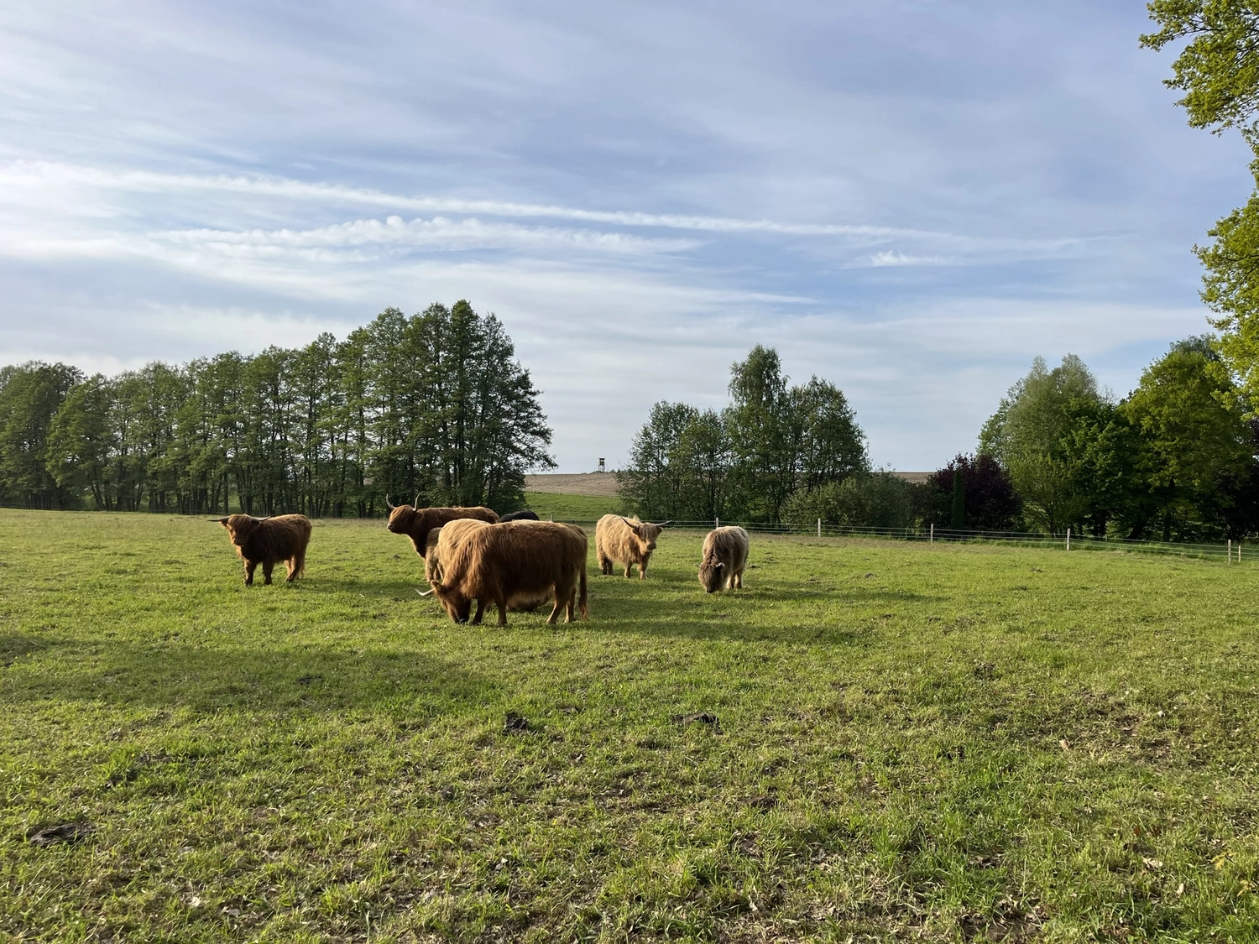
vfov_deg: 53.1
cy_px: 472
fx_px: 946
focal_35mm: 26
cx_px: 630
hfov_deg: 67.3
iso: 50
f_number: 1.6
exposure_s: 1/2755
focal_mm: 5.1
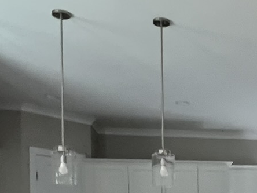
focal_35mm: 60
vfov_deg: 22.0
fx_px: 445
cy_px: 250
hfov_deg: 29.6
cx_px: 267
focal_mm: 1.57
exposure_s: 1/120
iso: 250
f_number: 1.8
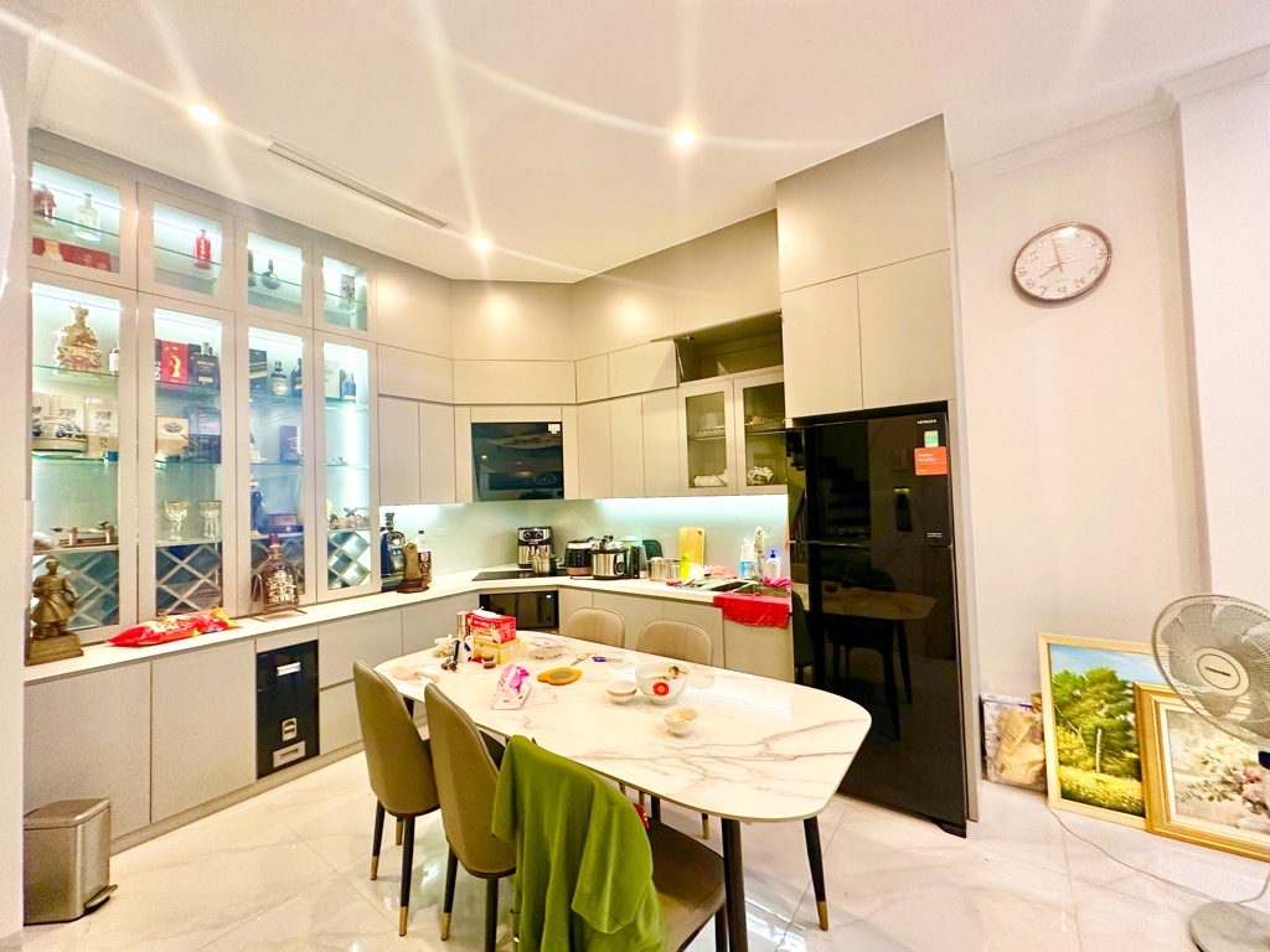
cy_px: 476
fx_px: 514
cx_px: 635
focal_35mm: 14
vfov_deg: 85.7
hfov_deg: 102.1
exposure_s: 1/50
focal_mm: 2.22
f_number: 2.2
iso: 320
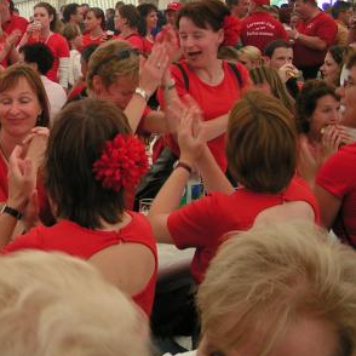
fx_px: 849
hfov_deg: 22.7
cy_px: 119
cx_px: -5
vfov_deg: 23.6
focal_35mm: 73
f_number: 2.8
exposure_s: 1/40
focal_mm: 5.8
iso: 80
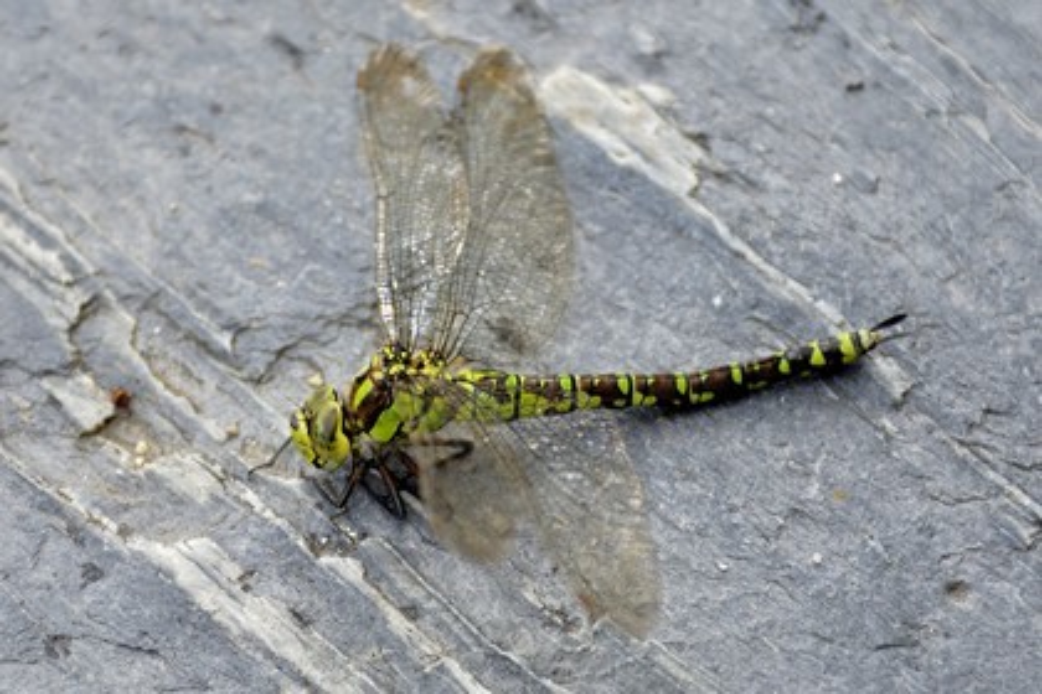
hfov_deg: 19.5
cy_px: 347
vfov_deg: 13.0
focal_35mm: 105
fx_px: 3039
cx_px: 521
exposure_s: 1/160
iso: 100
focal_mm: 70
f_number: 4
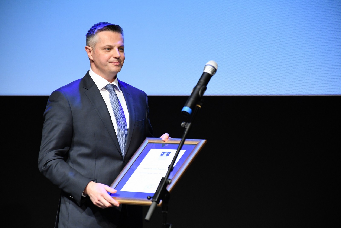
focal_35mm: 195
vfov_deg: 7.0
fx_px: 1847
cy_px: 114
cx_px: 170
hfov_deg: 10.5
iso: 3200
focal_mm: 130
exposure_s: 1/60
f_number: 5.6
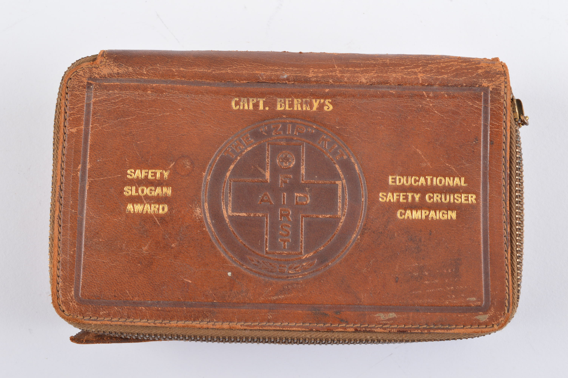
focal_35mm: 52
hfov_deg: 37.9
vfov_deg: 25.7
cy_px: 189
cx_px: 284
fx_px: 828
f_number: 13
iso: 200
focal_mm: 35
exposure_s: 1/125
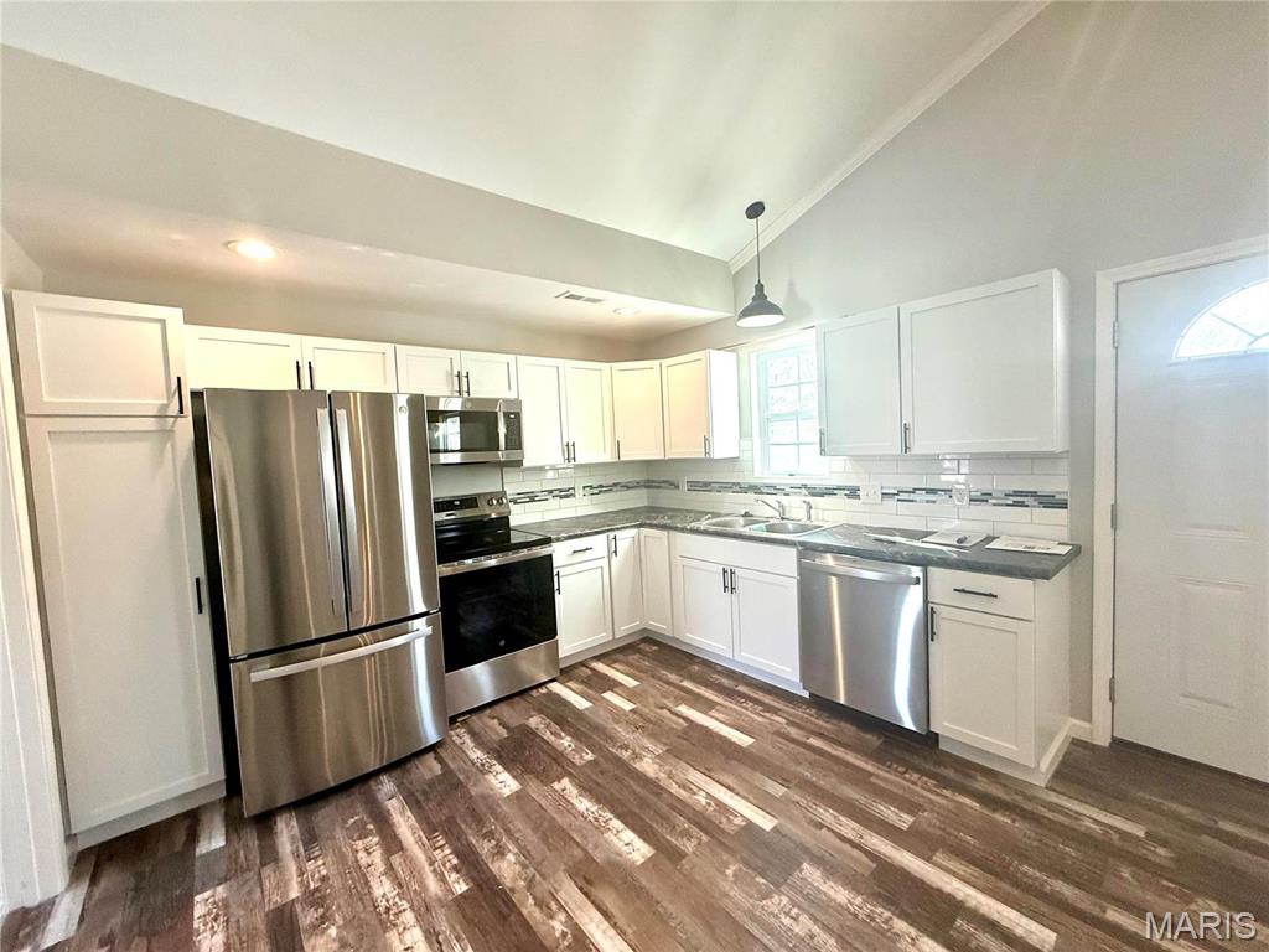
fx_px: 513
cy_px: 476
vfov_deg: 85.7
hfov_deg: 102.1
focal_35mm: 14
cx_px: 634
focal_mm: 2.22
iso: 200
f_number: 2.2
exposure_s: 1/120
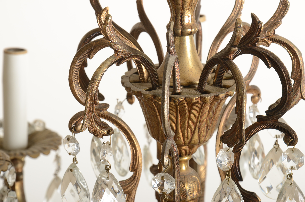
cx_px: 152
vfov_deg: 8.7
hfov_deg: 13.1
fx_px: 1332
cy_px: 101
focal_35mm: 158
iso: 160
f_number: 13
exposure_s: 1/200
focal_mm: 105
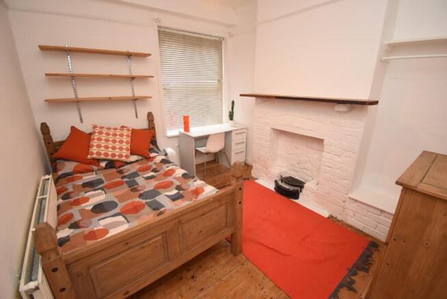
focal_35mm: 15
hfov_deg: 100.3
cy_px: 150
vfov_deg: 77.5
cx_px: 224
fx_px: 186
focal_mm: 10
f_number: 4.5
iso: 1400
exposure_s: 1/60
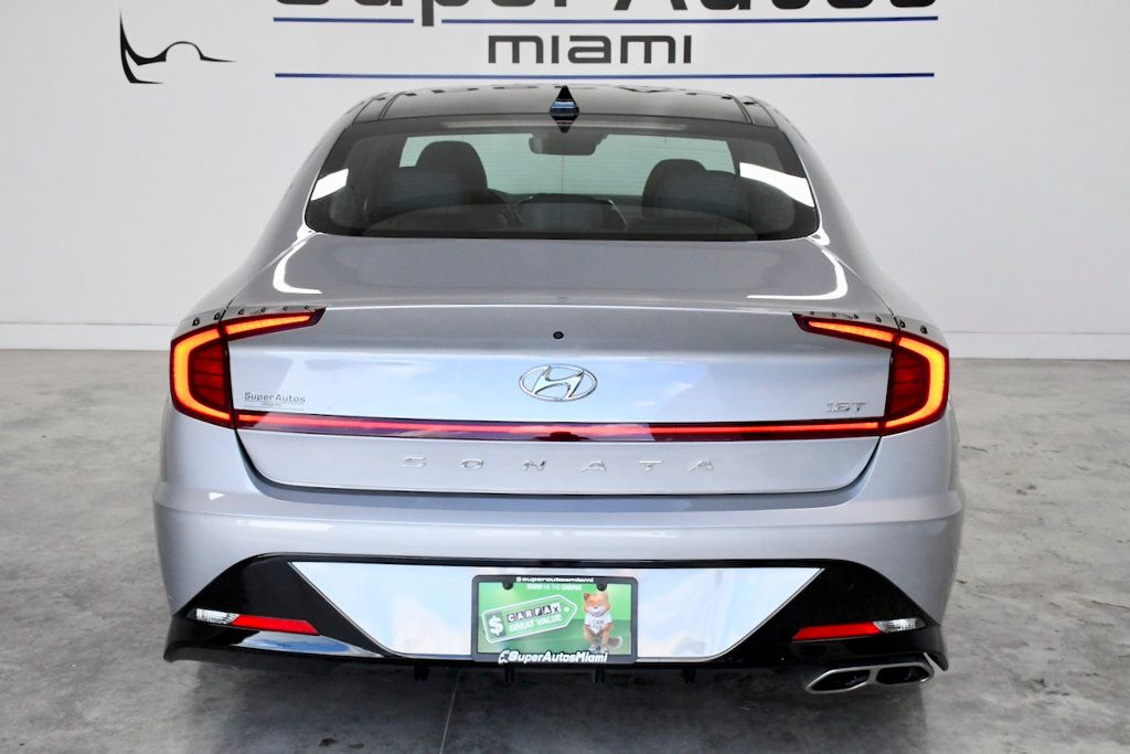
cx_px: 565
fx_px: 1507
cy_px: 377
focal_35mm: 48
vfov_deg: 28.1
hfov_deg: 41.1
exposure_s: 1/500
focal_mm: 32
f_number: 11
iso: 2500
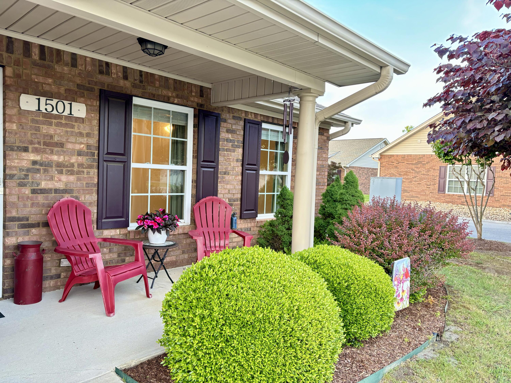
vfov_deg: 53.1
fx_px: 384
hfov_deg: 67.3
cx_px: 256
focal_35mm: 26
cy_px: 192
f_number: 1.6
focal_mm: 5.96
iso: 125
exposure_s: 1/111
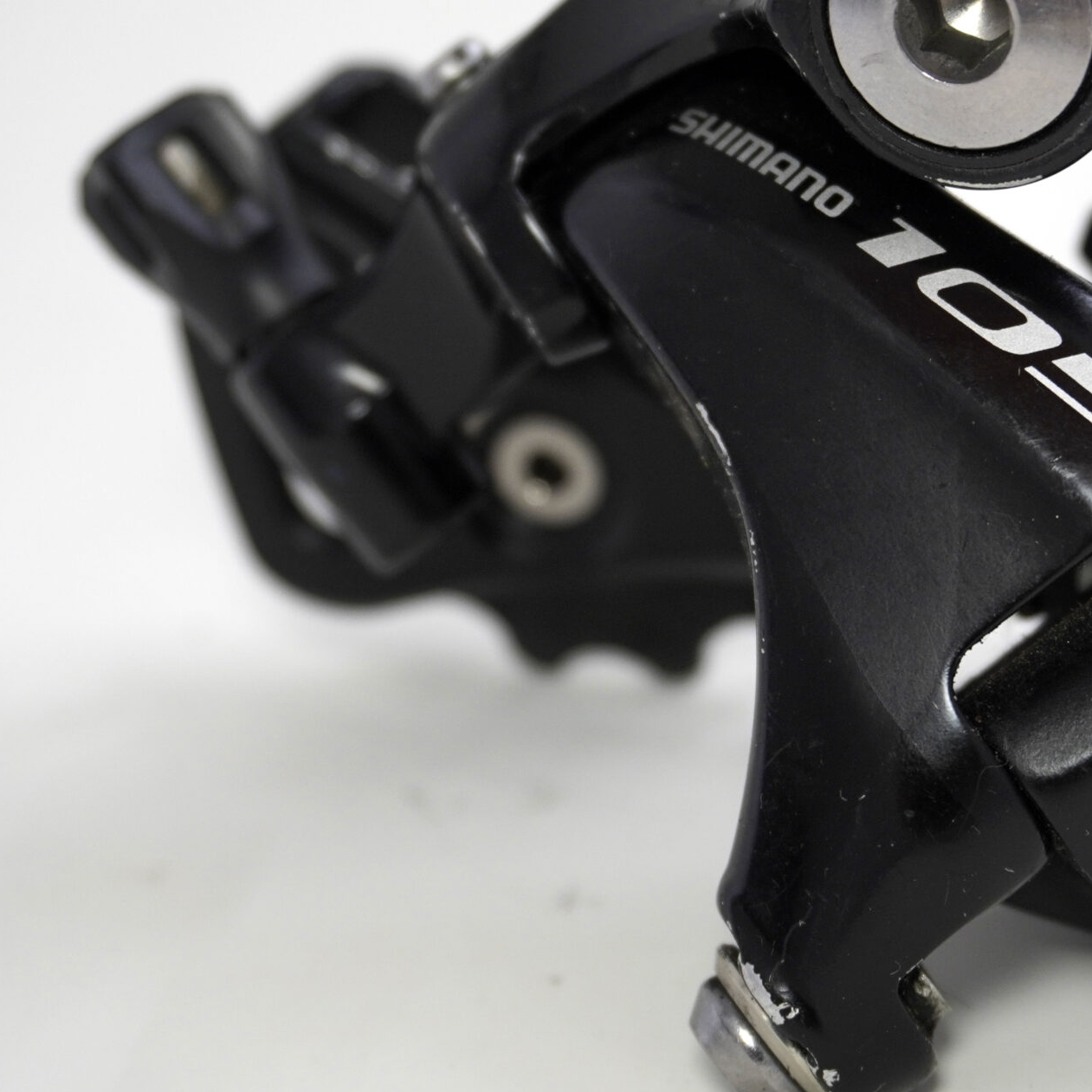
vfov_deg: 19.7
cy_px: 420
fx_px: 3141
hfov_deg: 19.5
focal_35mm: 88
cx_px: 869
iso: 400
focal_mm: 34
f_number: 5.6
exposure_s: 1/30
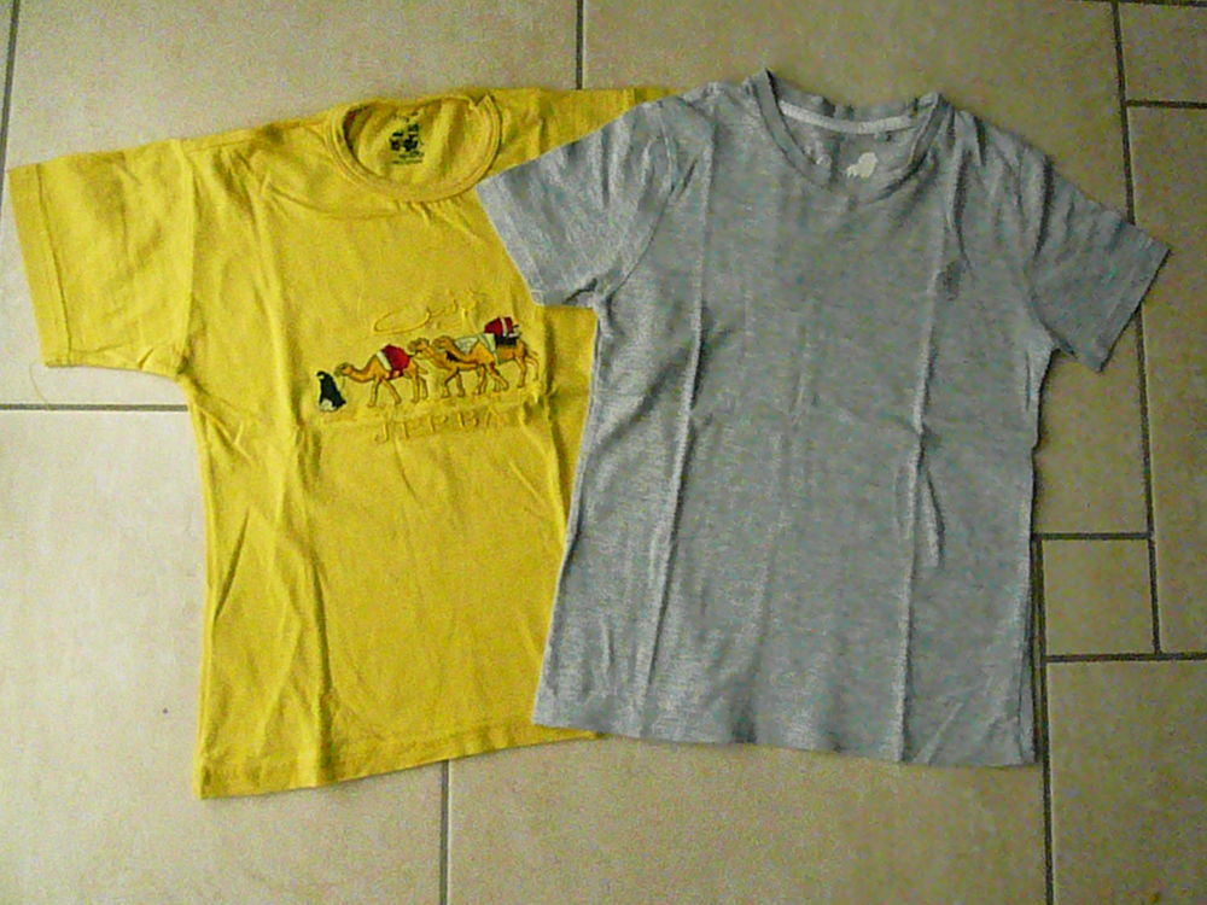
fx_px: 976
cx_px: 604
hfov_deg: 63.4
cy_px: 452
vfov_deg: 49.7
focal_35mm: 28
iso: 3200
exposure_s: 1/640
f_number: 8
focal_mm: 4.6
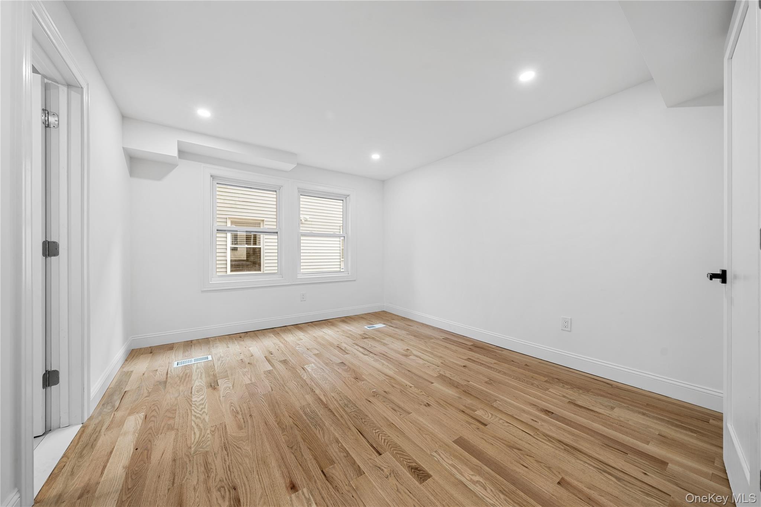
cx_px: 380
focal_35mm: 12
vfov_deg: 90.0
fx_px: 254
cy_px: 254
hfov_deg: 112.6
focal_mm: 12
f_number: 8
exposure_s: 1/1.25
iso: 200
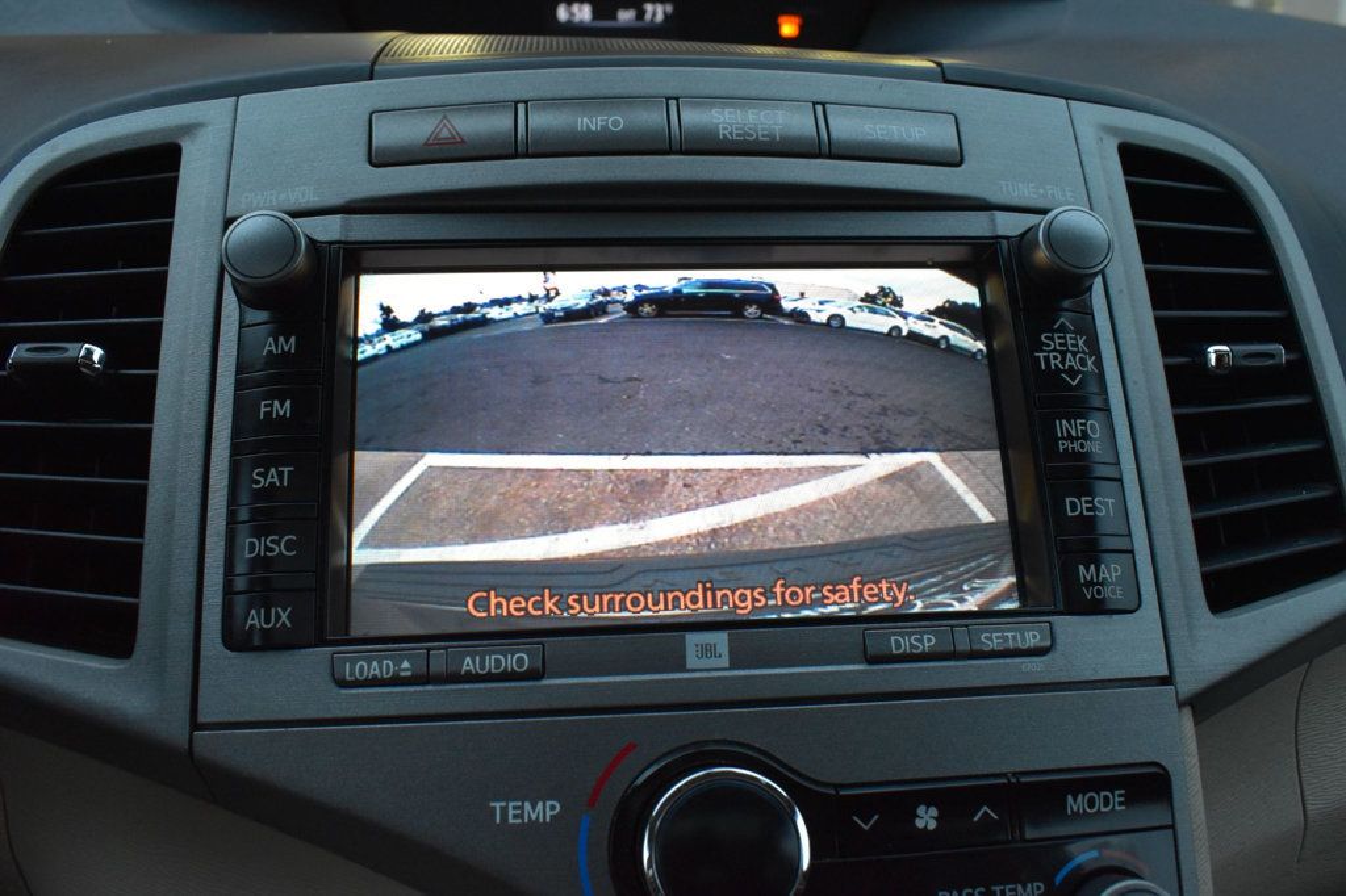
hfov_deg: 61.9
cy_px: 448
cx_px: 673
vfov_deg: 43.6
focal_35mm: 30
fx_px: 1121
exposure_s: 1/60
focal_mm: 20
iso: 2500
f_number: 8
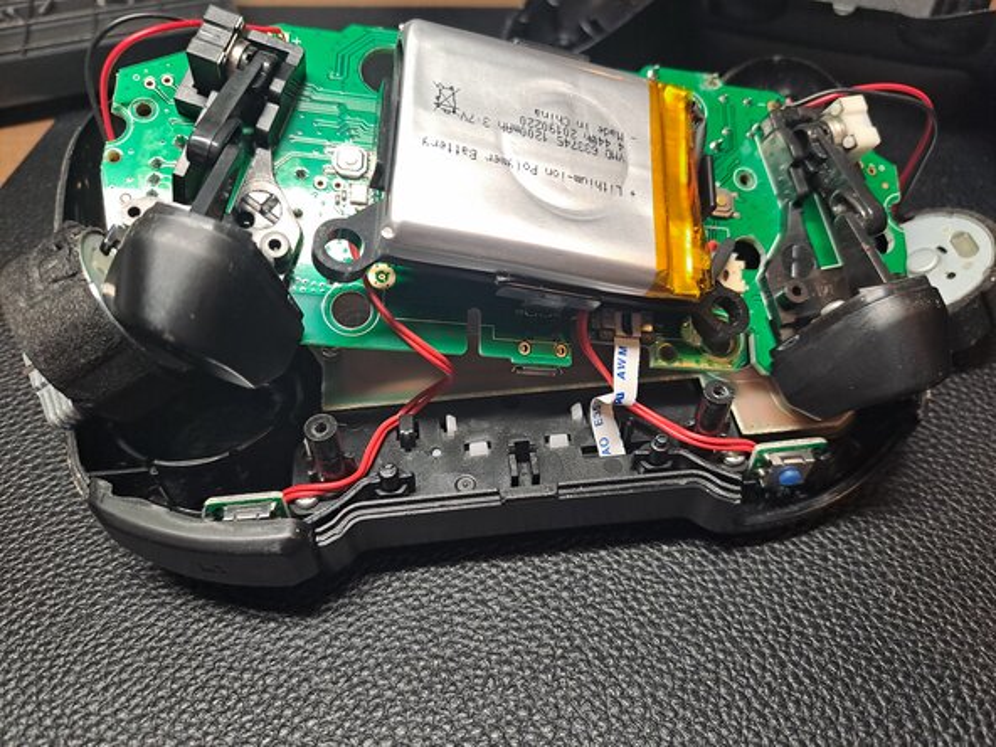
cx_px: 498
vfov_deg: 54.9
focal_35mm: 25
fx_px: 719
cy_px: 374
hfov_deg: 69.4
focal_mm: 4.65
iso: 100
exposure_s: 1/33
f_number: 1.8
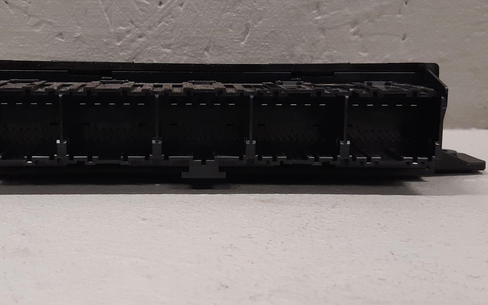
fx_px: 465
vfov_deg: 36.2
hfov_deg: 54.9
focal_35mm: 35
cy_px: 139
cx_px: 197
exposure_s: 1/50
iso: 125
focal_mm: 3.93
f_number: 1.7
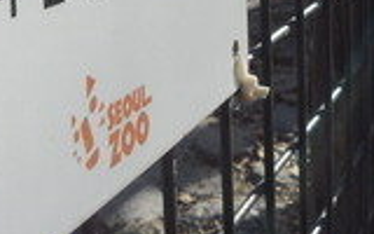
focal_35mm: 100
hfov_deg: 20.6
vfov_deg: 12.4
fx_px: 1019
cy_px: -119
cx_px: 283
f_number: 3.5
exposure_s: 1/500
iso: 80
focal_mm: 4.9
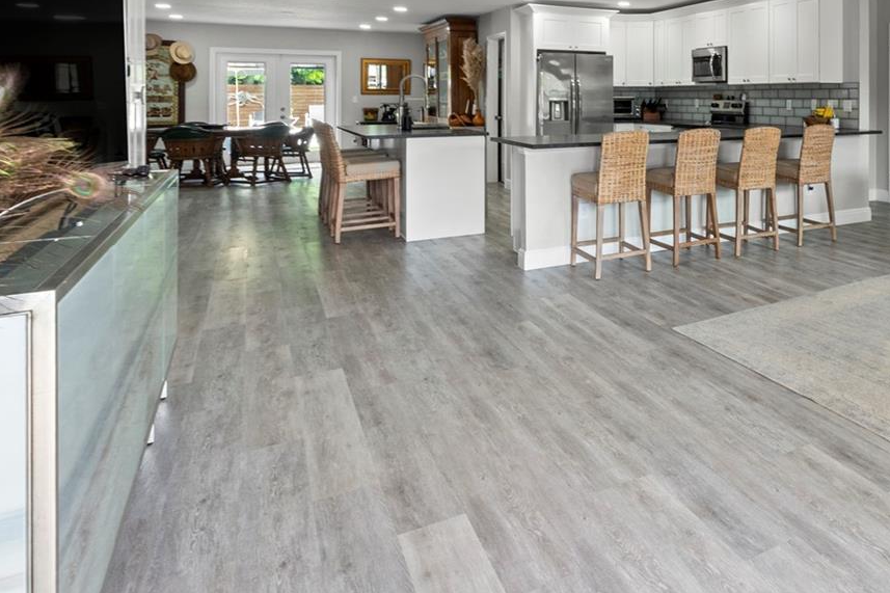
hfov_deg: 56.8
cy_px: 117
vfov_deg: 44.1
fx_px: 692
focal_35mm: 28
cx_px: 795
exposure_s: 1/13
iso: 400
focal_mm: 10
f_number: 8
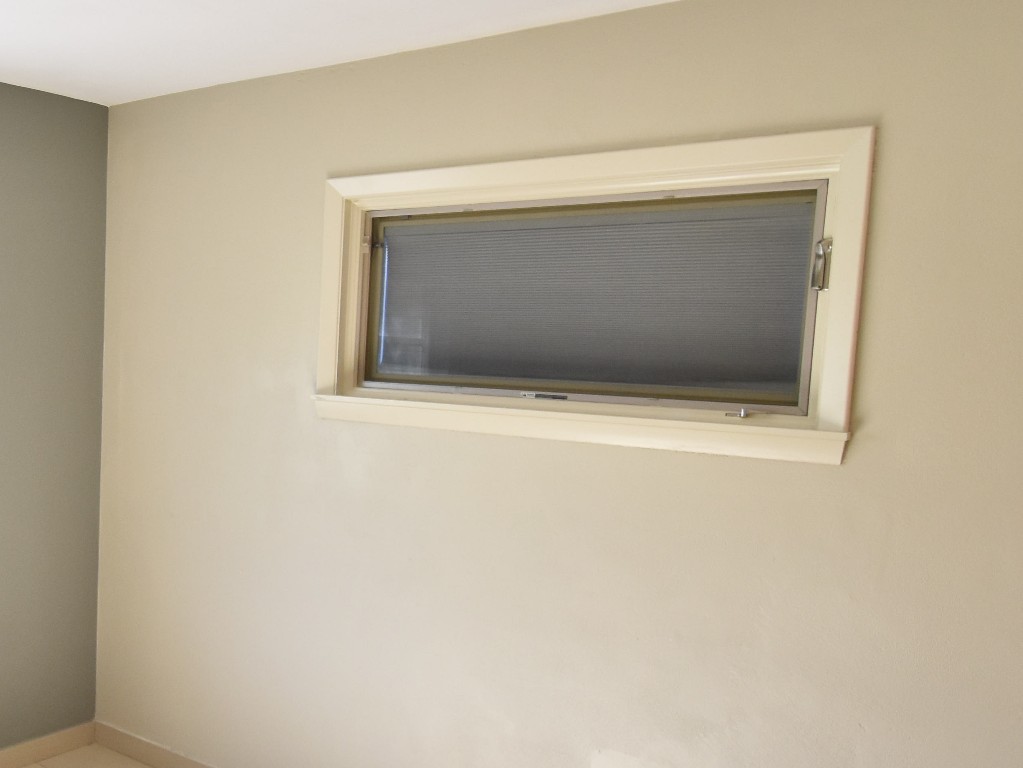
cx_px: 125
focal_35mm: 35
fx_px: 1034
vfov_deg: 40.7
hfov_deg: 47.9
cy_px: 423
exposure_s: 1/350
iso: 800
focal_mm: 10
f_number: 3.5
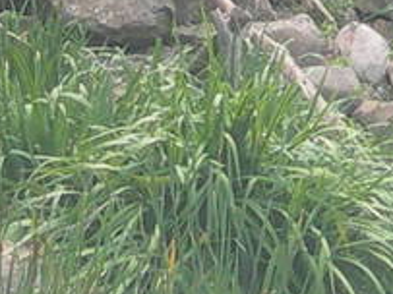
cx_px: 168
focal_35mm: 300
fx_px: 3404
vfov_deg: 4.9
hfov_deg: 6.6
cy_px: 39
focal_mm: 7.8
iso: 50
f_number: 2.8
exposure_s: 1/204
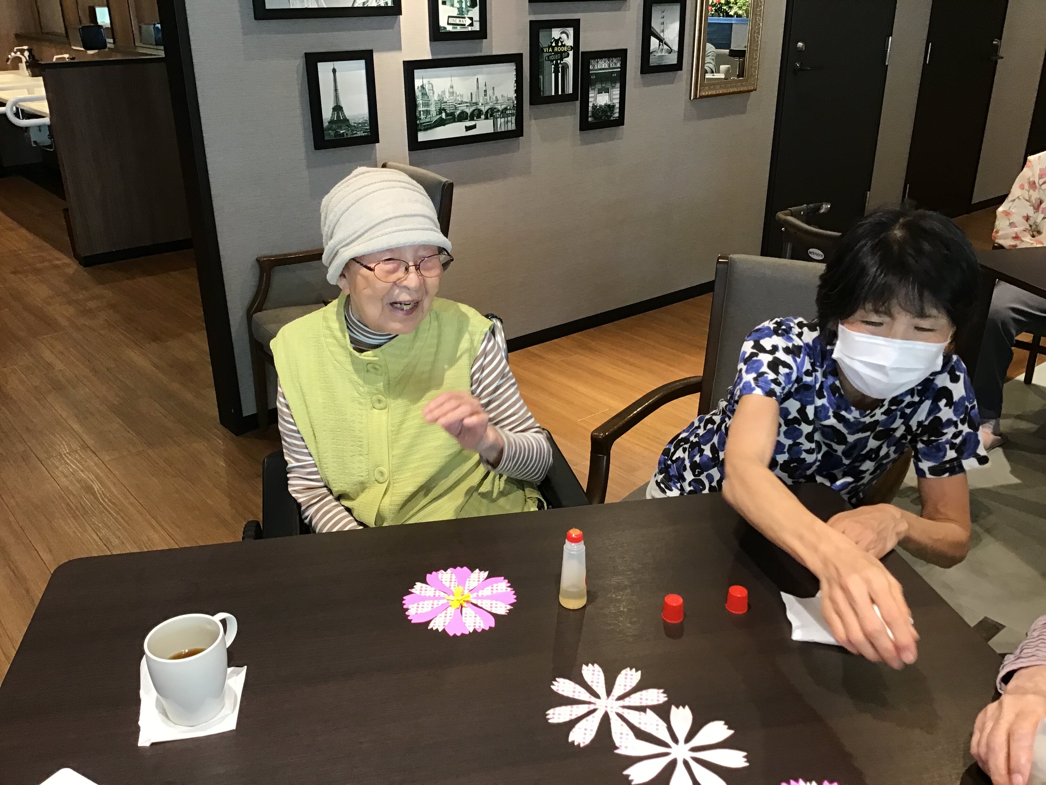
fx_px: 937
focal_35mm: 31
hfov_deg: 58.4
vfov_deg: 45.4
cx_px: 523
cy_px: 392
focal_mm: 3.3
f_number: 2.4
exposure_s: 1/30
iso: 80
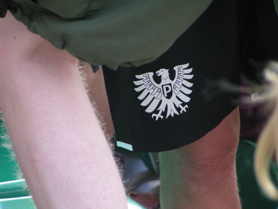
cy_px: 104
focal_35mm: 283
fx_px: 2273
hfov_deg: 7.0
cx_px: 139
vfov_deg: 5.3
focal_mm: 43.3
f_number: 3.5
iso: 200
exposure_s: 1/160
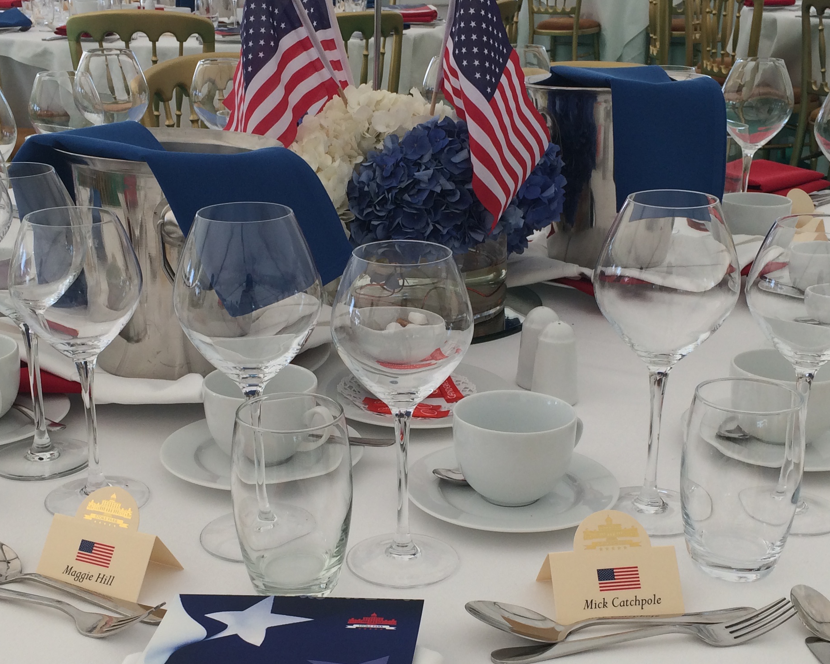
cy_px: 413
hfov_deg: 37.3
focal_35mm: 50
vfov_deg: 30.1
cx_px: 397
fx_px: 1228
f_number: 2.2
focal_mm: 4.15
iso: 32
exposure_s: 1/380
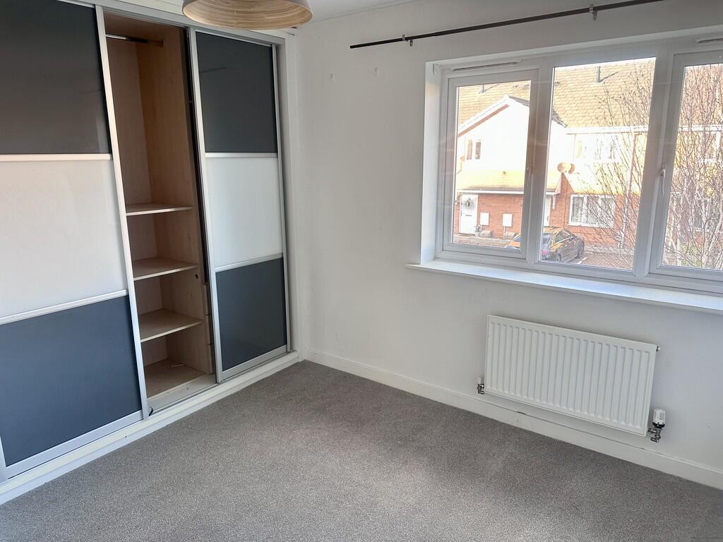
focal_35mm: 24
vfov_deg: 56.8
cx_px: 362
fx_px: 501
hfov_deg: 71.6
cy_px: 271
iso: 125
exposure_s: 1/121
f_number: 1.78
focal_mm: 6.86
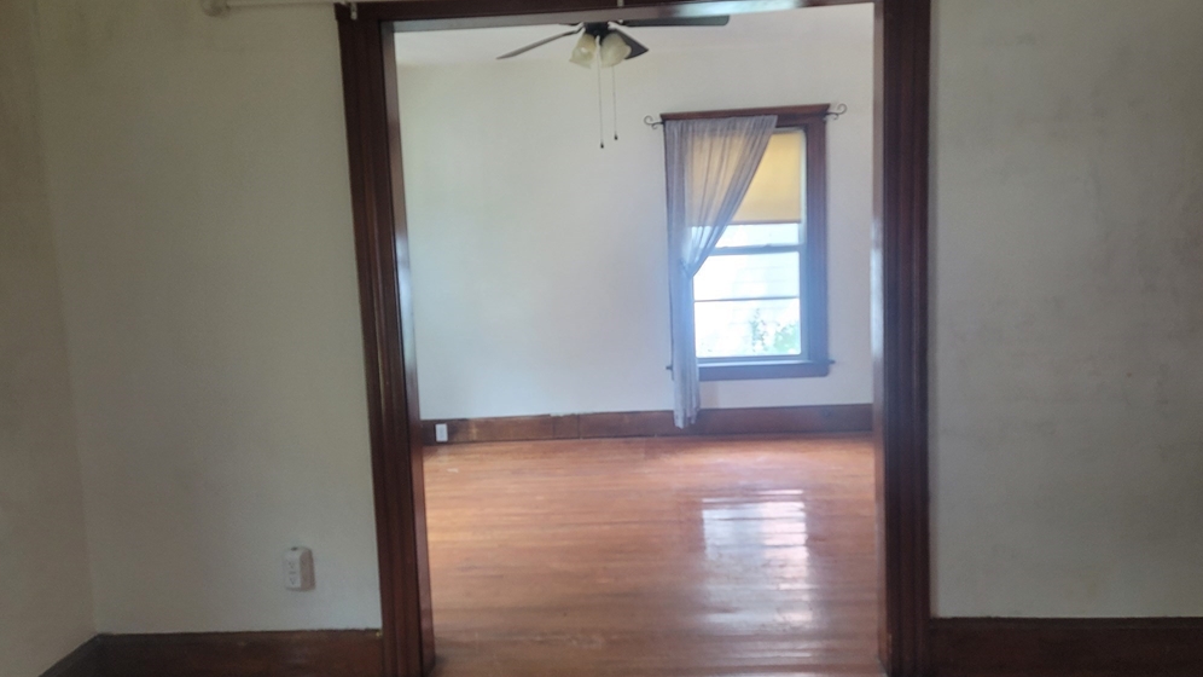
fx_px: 893
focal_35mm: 28
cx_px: 609
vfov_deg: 41.5
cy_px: 348
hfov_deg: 67.9
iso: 250
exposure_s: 1/120
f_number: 1.8
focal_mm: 7
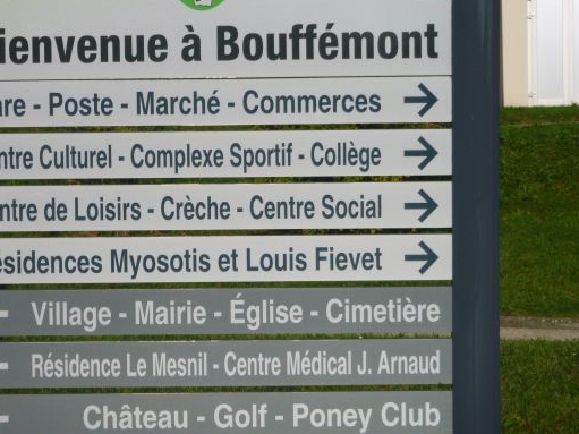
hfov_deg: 22.0
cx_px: 247
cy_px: 193
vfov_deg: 16.6
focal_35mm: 89
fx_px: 1488
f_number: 5.5
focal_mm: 12.8
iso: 100
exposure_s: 1/1300
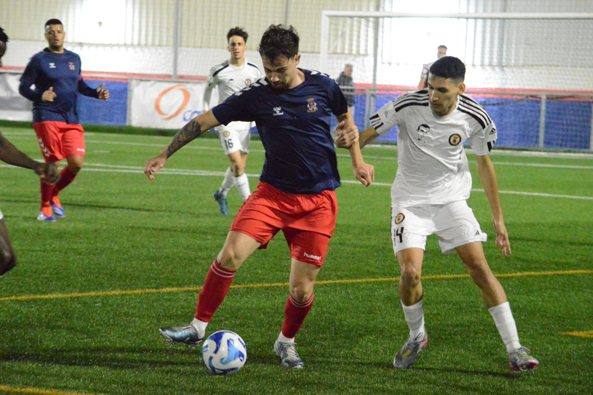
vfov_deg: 7.0
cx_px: 296
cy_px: 198
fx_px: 3210
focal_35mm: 195
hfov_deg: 10.6
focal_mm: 130
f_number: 9
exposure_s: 1/250
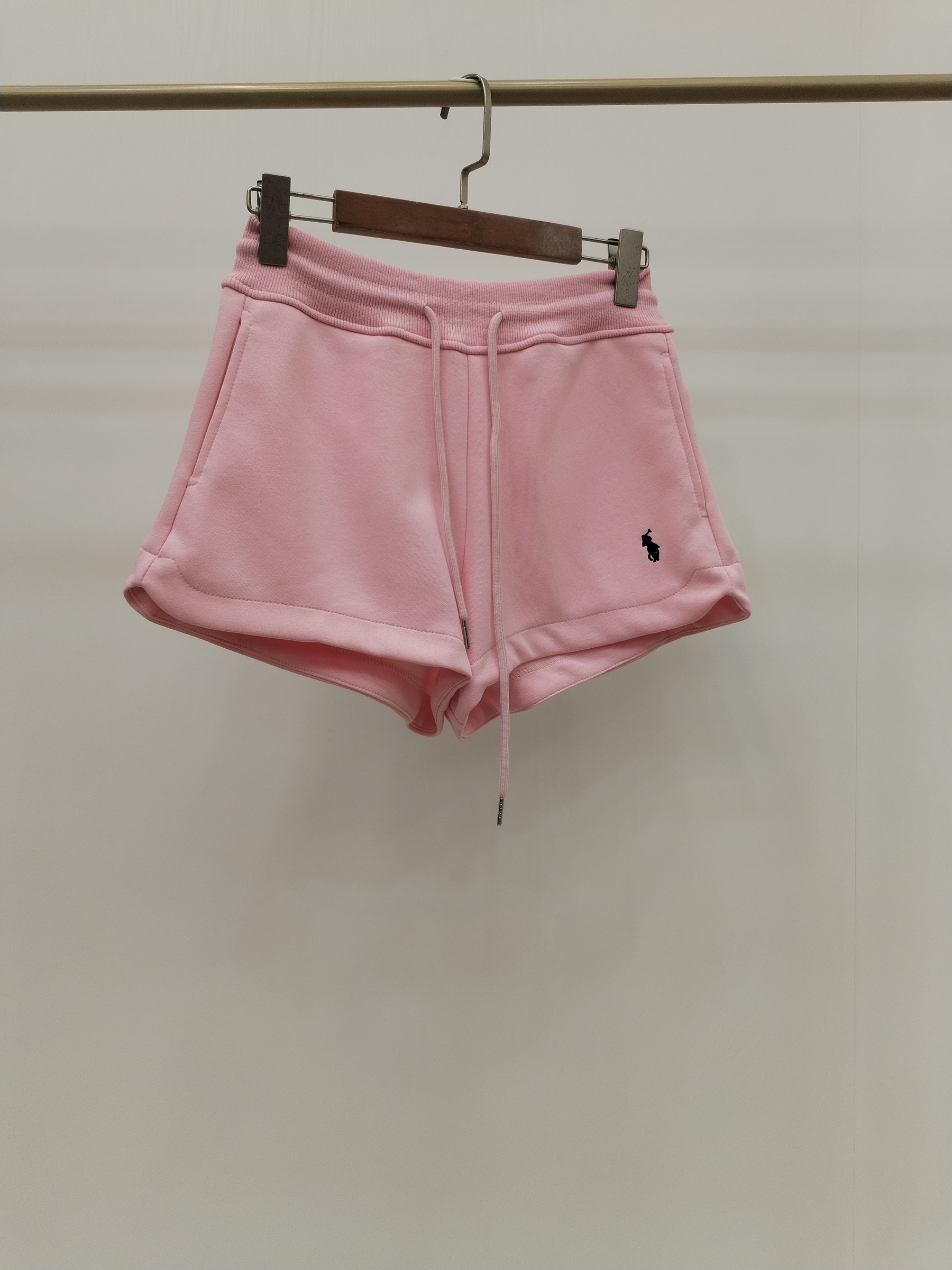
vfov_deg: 61.7
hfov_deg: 48.2
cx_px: 476
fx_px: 1063
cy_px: 635
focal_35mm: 29
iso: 151
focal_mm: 4.75
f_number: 1.8
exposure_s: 1/120
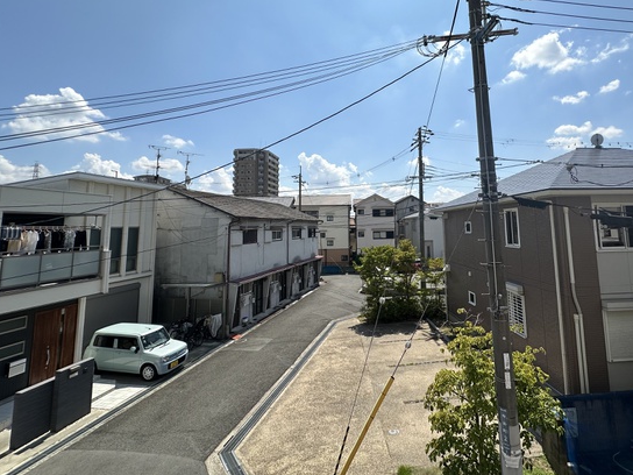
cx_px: 367
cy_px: 187
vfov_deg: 70.8
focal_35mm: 18
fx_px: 329
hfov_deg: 87.1
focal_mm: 2.22
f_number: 2.2
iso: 50
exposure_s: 1/3125
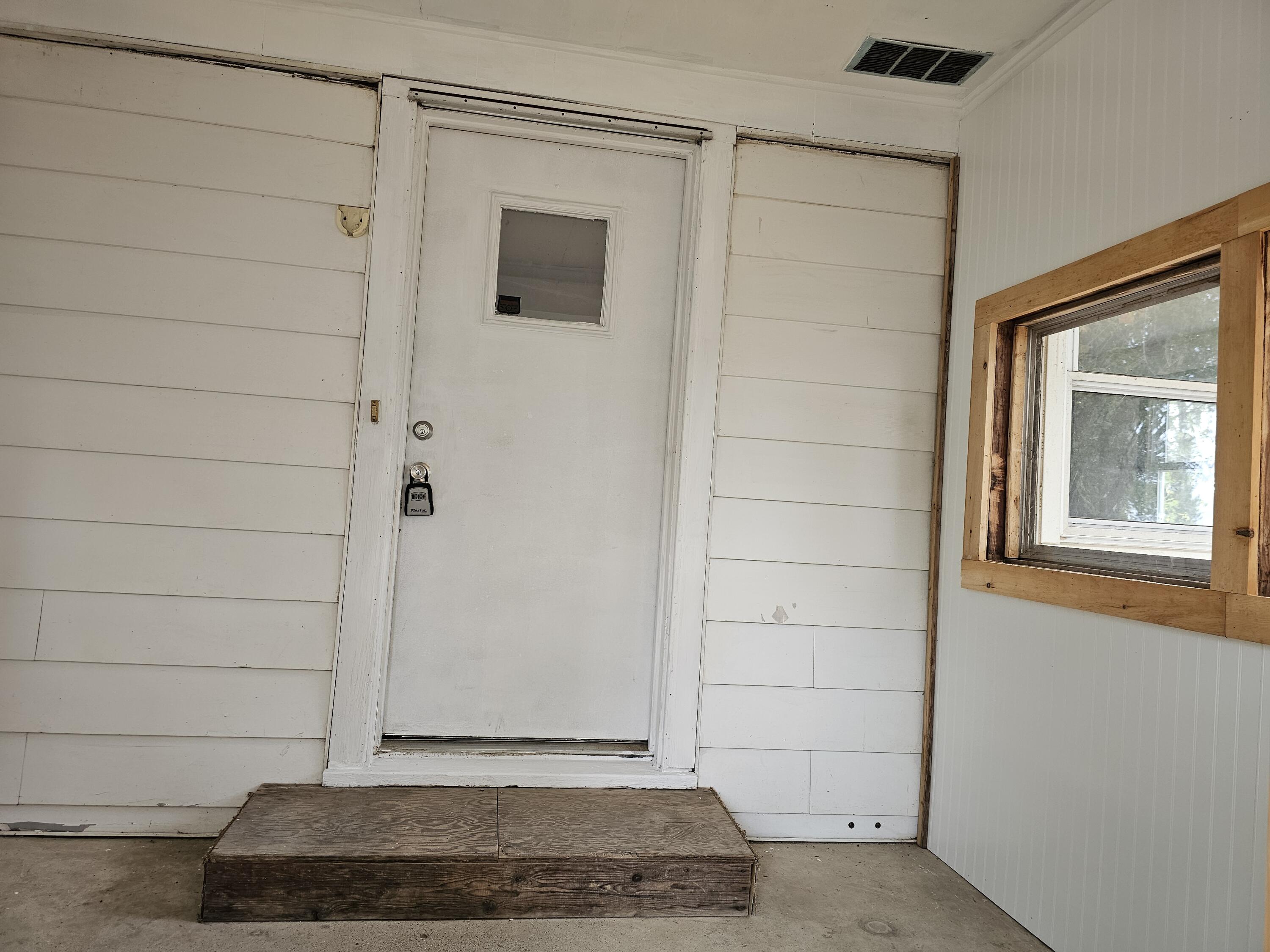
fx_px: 844
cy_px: 476
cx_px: 635
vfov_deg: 58.9
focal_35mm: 23
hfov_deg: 73.9
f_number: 1.7
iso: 125
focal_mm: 6.3
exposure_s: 1/120
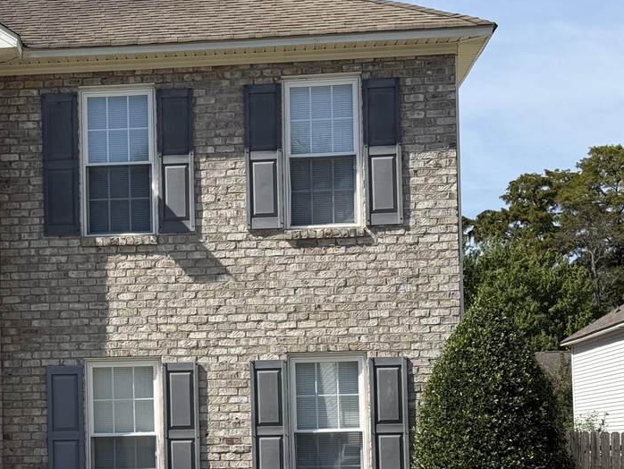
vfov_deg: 16.7
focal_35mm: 88
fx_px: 1587
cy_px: 381
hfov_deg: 21.8
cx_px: 77
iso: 64
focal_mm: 6.76
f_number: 1.78
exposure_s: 1/4587
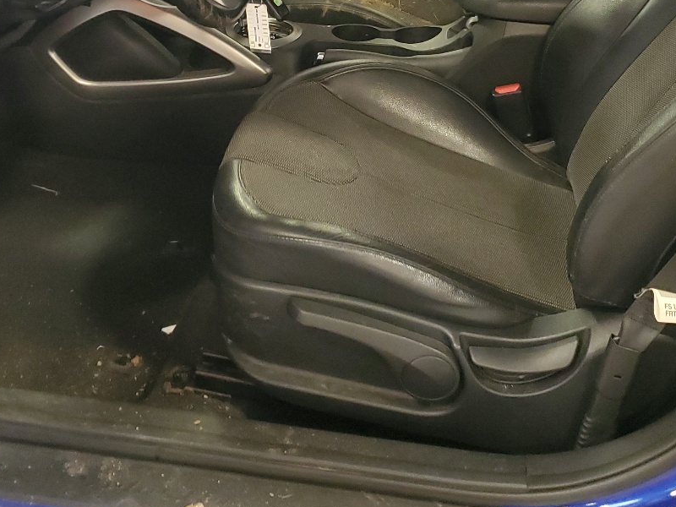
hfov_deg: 36.8
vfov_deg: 27.1
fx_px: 1015
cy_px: 52
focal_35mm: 52
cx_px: 340
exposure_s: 1/20
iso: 317
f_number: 1.5
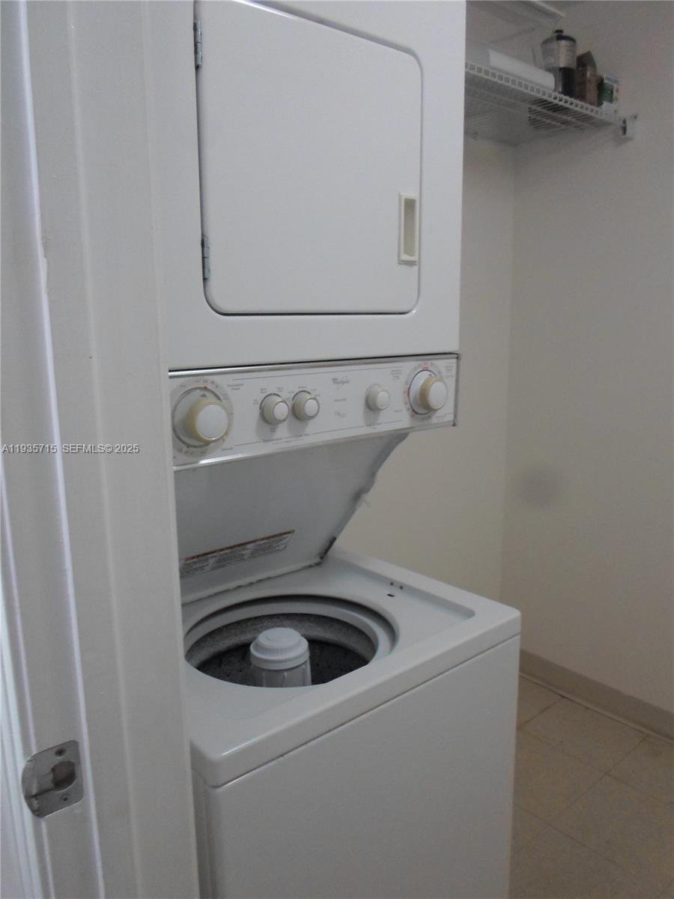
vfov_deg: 69.4
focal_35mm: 25
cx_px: 337
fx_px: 649
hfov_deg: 54.9
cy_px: 450
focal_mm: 4.5
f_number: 2.5
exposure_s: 1/30
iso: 320
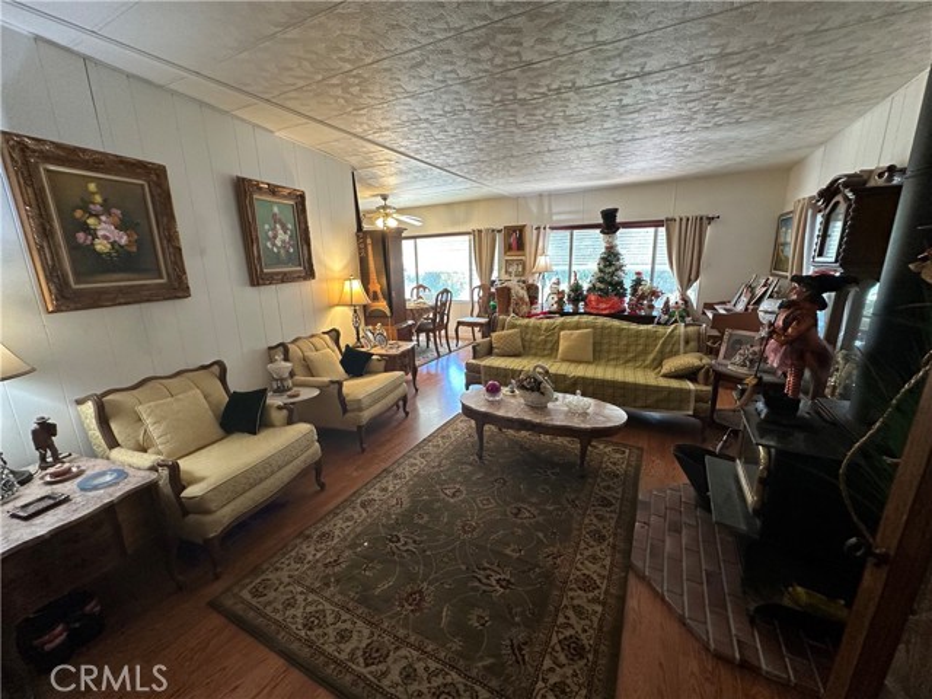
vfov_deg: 85.7
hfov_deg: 102.1
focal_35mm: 14
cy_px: 350
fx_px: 377
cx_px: 466
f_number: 2.2
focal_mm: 2.22
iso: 200
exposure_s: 1/60
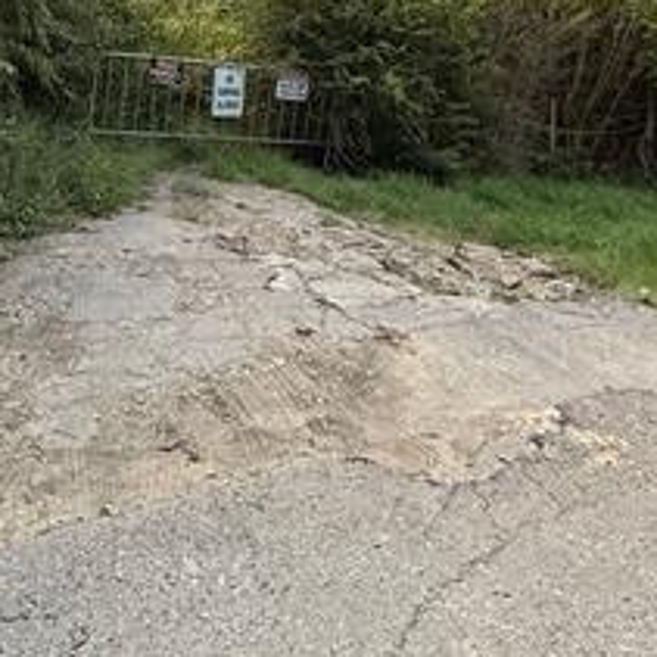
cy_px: 143
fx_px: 966
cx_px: 271
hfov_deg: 37.4
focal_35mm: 45
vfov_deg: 36.4
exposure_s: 1/64
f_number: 2.2
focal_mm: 2.22
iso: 320
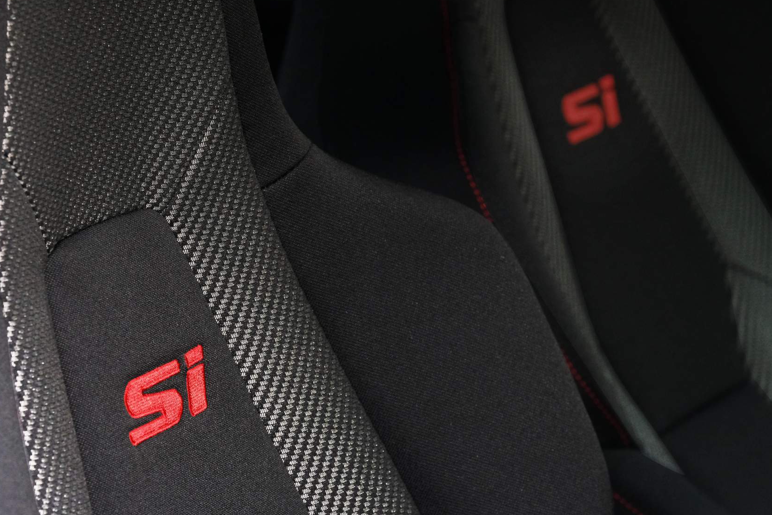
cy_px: 284
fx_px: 5211
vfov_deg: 5.7
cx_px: 419
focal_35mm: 243
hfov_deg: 8.5
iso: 2500
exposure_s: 1/80
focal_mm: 140
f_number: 9
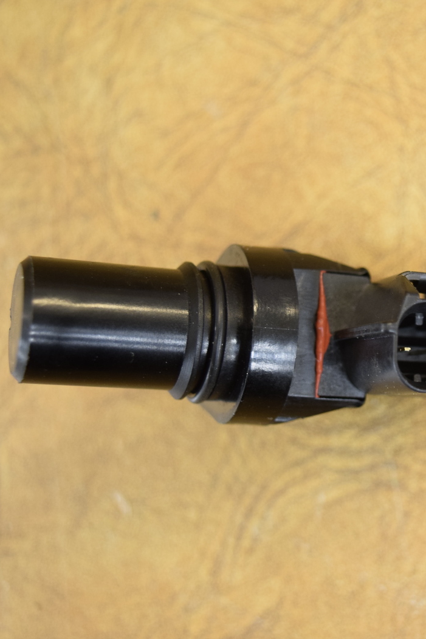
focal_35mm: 71
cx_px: 394
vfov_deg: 28.6
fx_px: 1256
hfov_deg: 18.9
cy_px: 320
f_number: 5
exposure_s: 1/125
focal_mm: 31
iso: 800
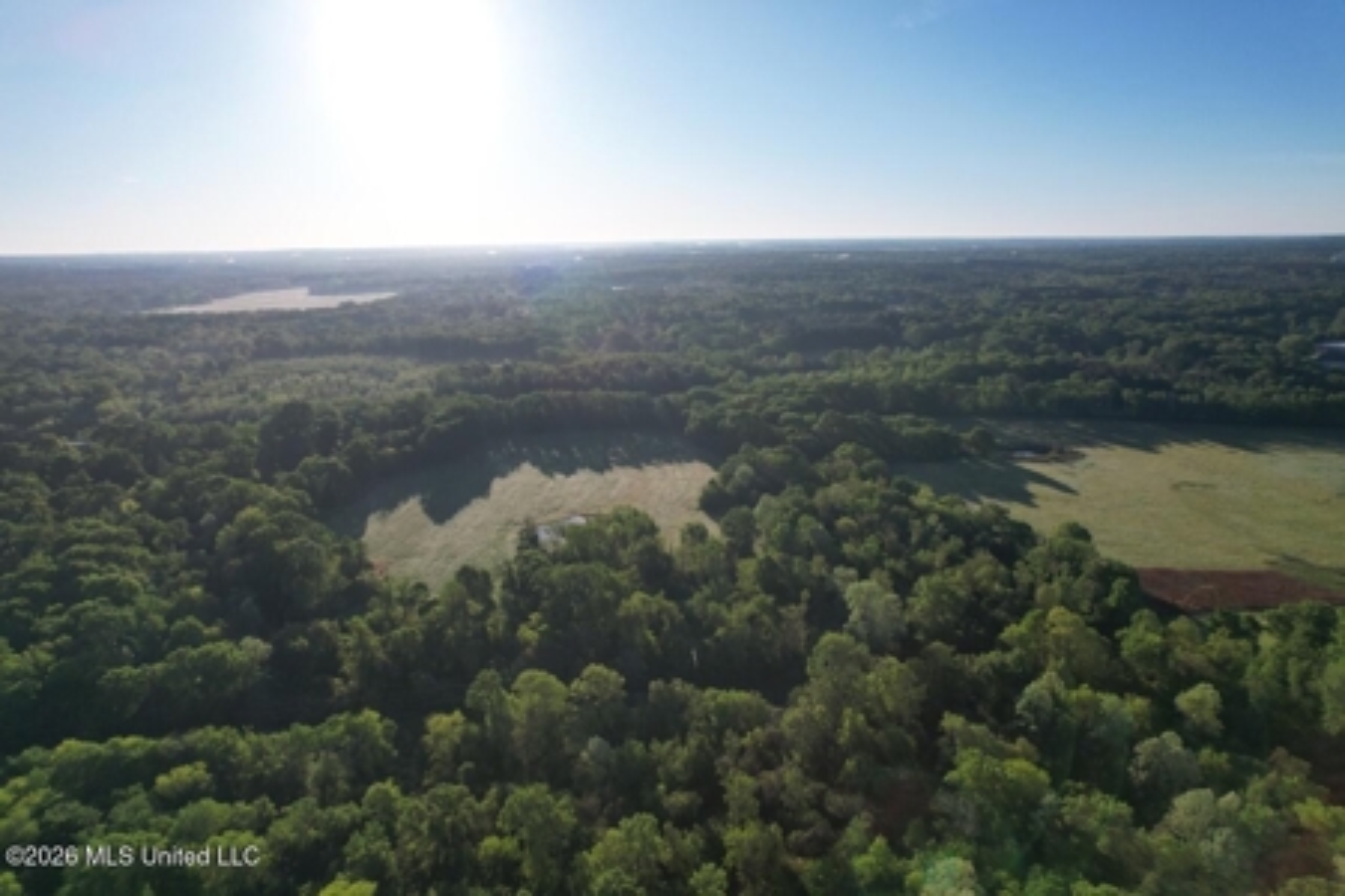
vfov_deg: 57.2
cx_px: 672
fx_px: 822
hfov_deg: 78.6
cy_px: 448
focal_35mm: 22
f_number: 2.8
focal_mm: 8.38
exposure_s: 1/2500
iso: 110
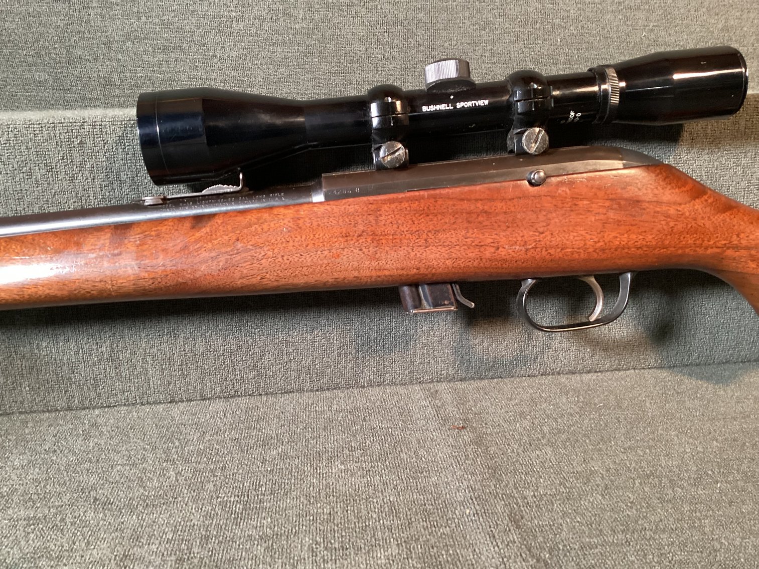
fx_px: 680
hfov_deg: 58.3
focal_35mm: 31
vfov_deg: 45.4
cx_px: 380
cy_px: 284
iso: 320
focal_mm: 3.3
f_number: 2.4
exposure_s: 1/30
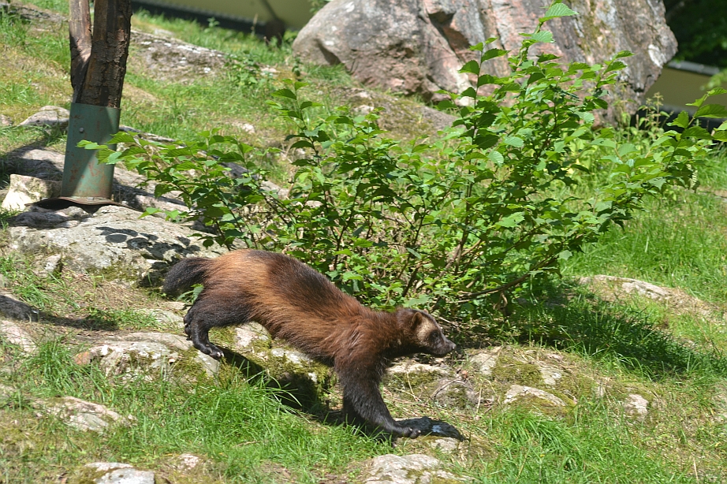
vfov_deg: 7.5
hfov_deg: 11.2
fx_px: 3694
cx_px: 364
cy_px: 242
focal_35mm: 183
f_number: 5.6
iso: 200
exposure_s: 1/500
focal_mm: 122
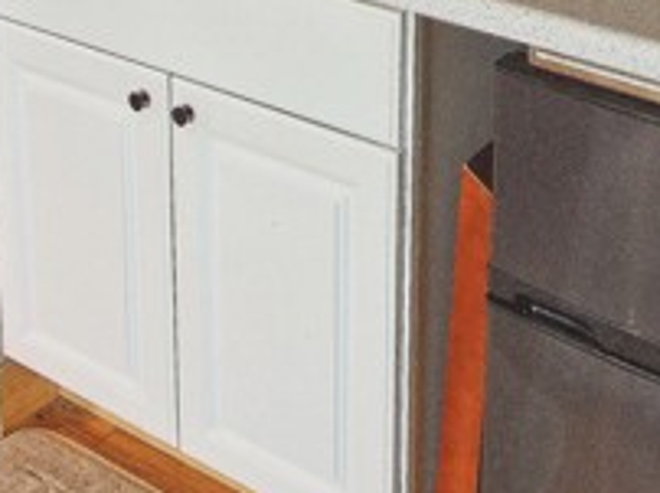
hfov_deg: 33.0
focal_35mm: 55
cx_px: 604
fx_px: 1047
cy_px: -261
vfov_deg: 21.8
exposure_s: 1/20
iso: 400
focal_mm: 12
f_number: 4
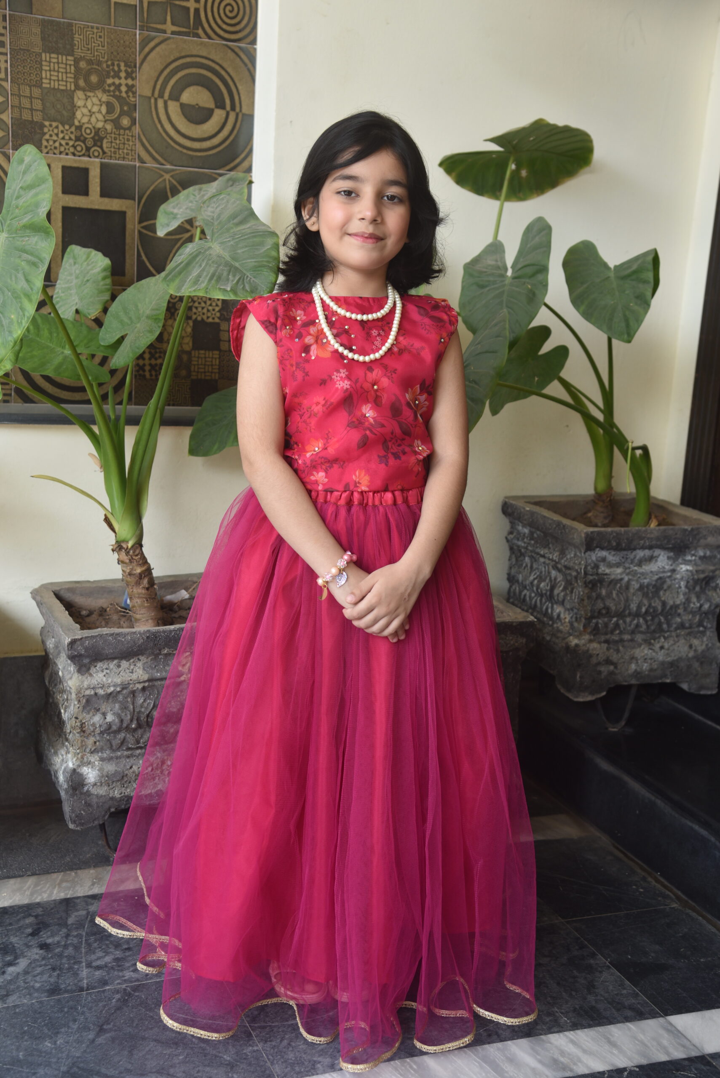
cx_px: 360
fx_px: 1498
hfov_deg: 27.0
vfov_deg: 39.6
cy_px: 539
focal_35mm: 50
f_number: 5
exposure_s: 1/100
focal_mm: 50
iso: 400
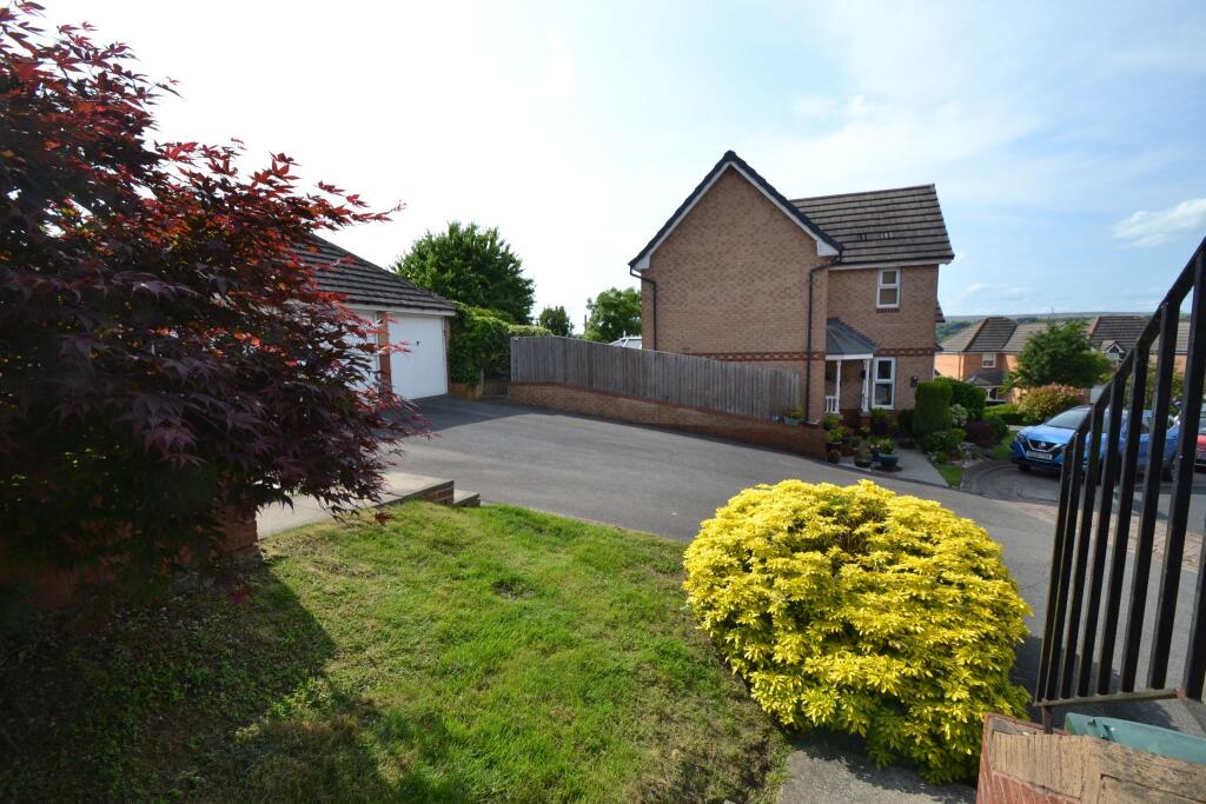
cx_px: 603
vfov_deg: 77.3
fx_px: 503
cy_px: 402
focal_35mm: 15
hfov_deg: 100.4
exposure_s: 1/200
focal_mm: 10
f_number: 7.1
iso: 100
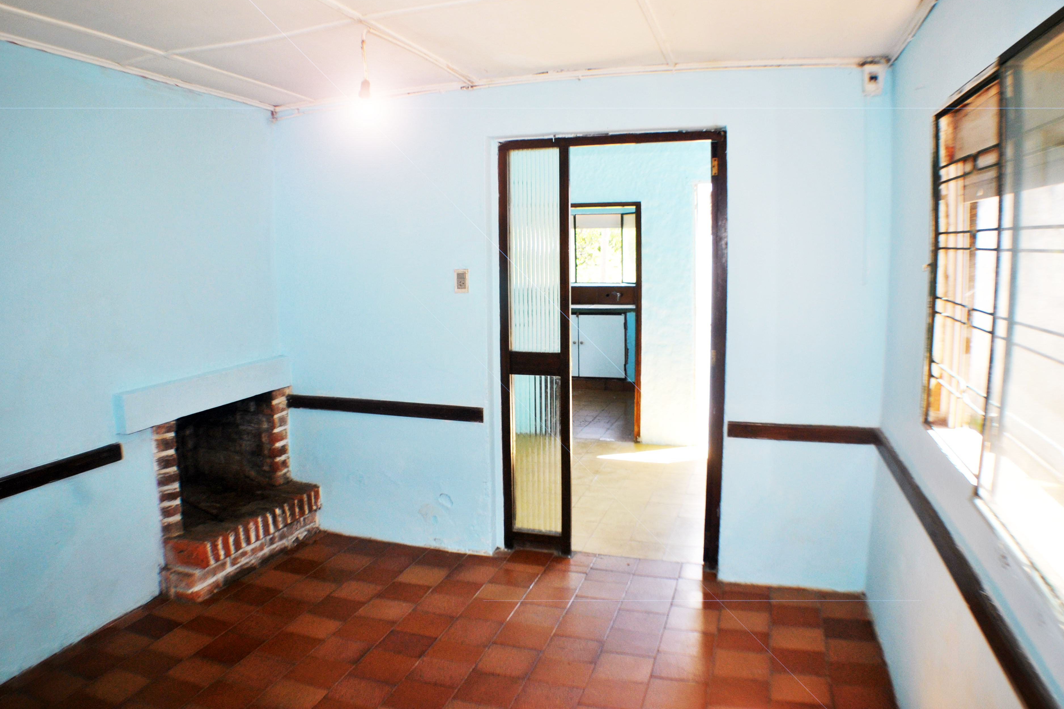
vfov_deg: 40.5
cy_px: 354
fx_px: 961
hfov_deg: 57.9
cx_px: 535
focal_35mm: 33
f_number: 3.8
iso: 180
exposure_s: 1/125
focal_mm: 21
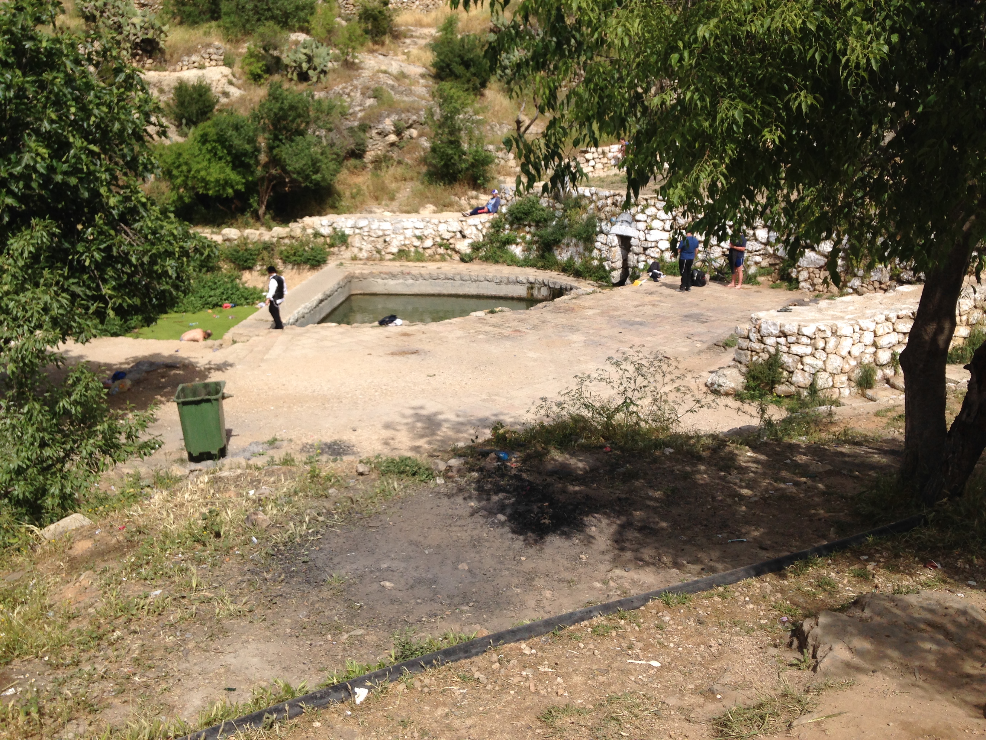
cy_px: 370
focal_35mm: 33
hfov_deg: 55.4
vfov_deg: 42.9
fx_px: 940
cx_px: 493
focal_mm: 4.12
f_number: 2.4
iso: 50
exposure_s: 1/2262
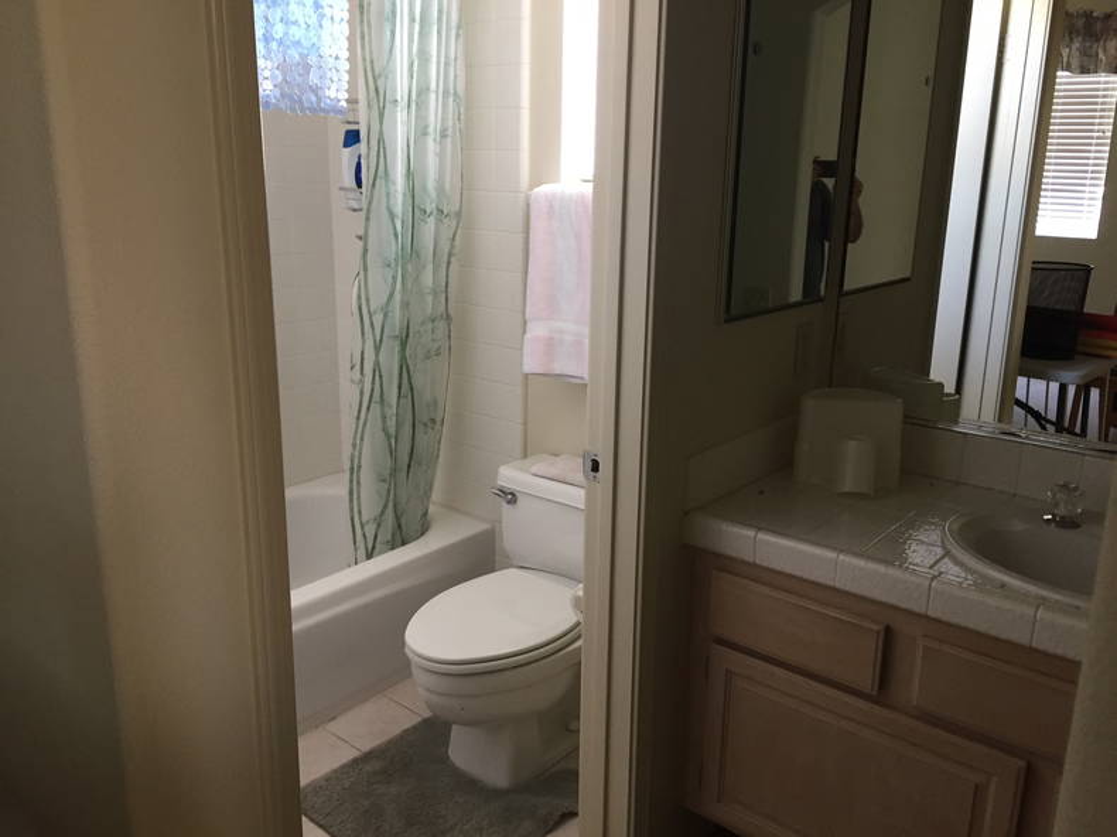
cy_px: 418
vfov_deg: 48.2
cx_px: 558
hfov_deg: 61.7
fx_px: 935
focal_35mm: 29
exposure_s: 1/30
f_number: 2.2
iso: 125
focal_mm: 4.15
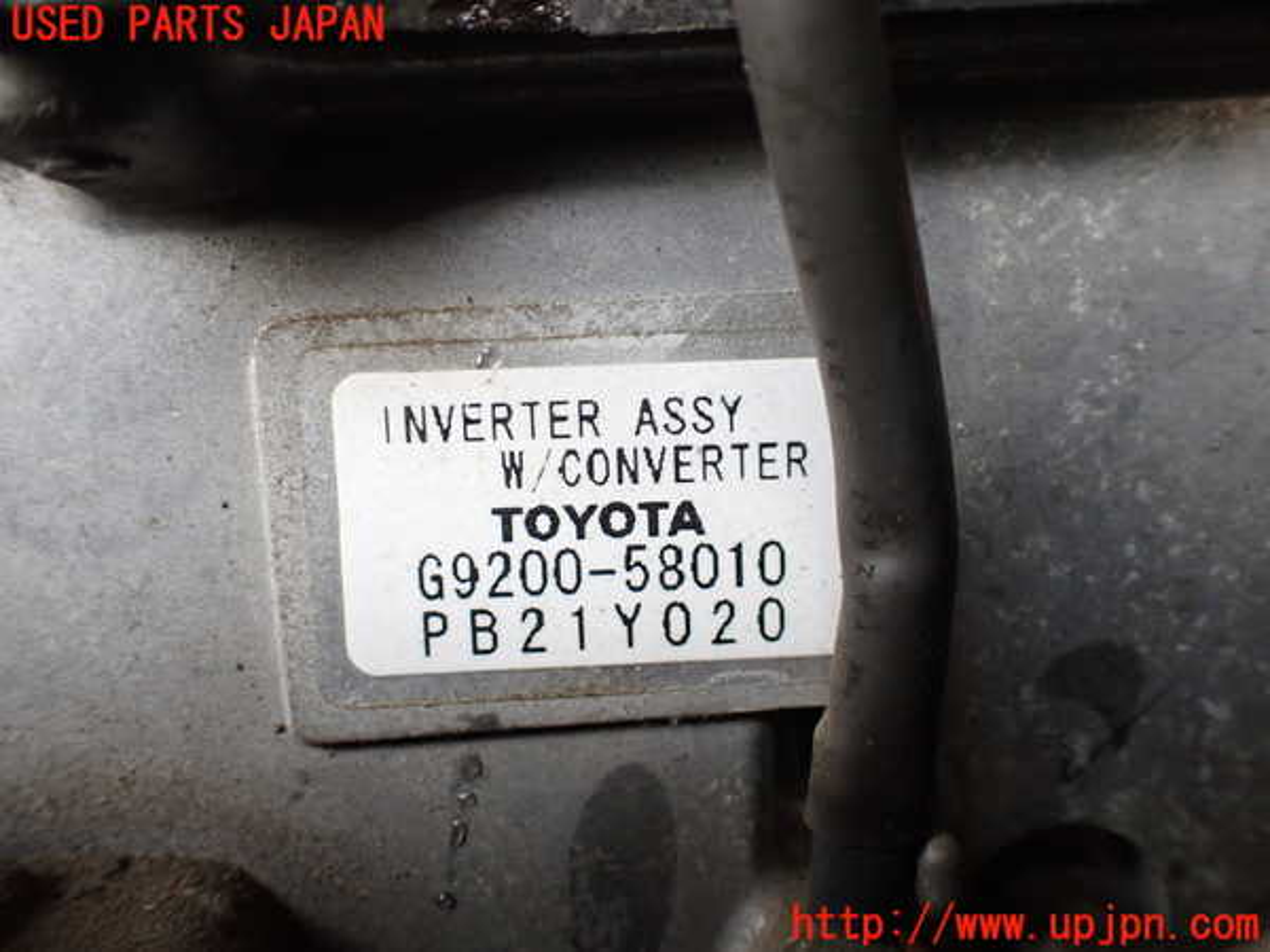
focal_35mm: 30
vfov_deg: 46.8
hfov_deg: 60.0
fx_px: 1101
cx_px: 635
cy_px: 476
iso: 320
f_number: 2.3
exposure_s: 1/125
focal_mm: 5.4
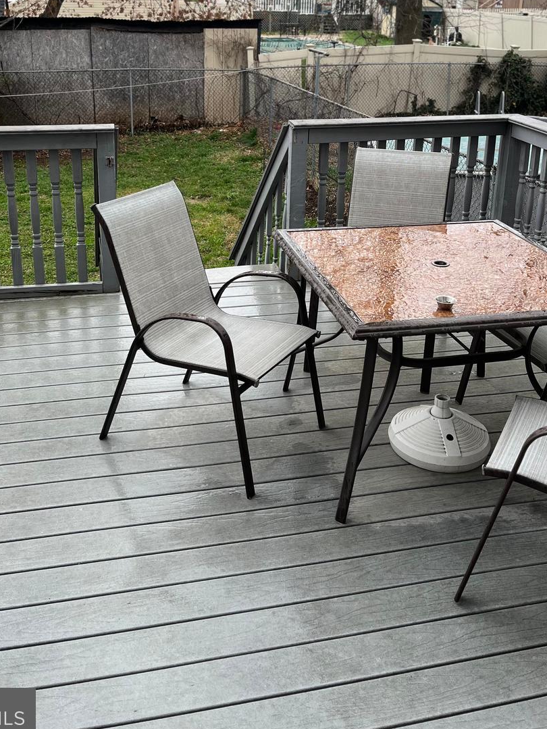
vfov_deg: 49.0
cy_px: 224
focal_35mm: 37
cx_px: 256
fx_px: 779
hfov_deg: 38.7
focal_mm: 5.1
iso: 50
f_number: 1.6
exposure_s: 1/300
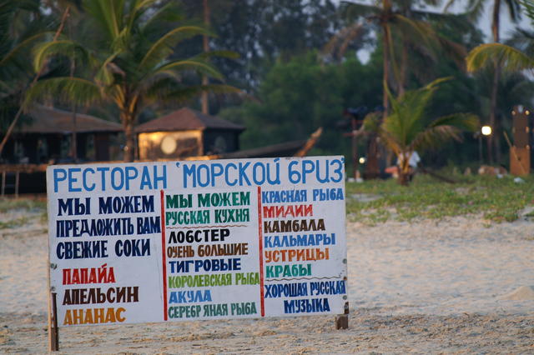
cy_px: 178
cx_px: 267
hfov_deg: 4.6
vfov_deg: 3.1
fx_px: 6671
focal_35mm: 450
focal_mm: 300
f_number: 6.3
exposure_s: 1/125
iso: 200
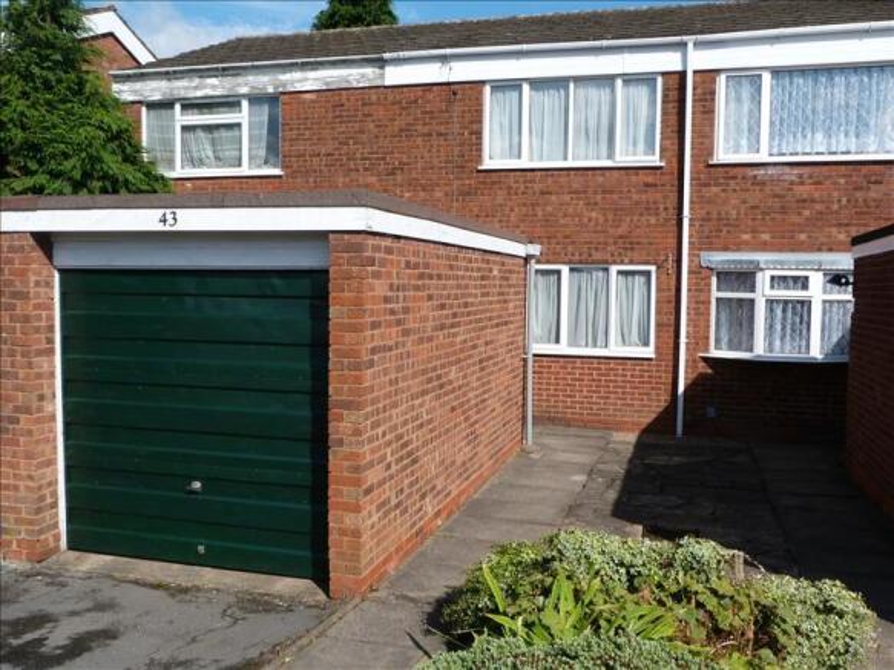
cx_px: 447
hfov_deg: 56.8
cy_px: 335
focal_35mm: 32
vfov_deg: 44.1
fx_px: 826
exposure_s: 1/320
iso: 80
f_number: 5.6
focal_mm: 5.7
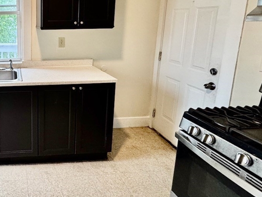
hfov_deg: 57.9
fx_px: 197
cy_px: 53
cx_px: 27
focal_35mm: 26
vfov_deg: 51.2
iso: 250
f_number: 2.2
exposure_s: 1/120
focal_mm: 2.22
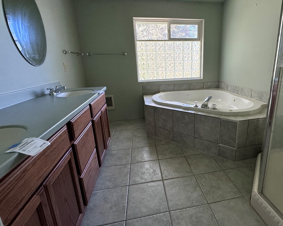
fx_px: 151
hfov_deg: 85.4
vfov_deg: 73.5
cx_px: 169
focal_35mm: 18
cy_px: 99
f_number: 2.2
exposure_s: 1/99
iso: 250
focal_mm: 2.22
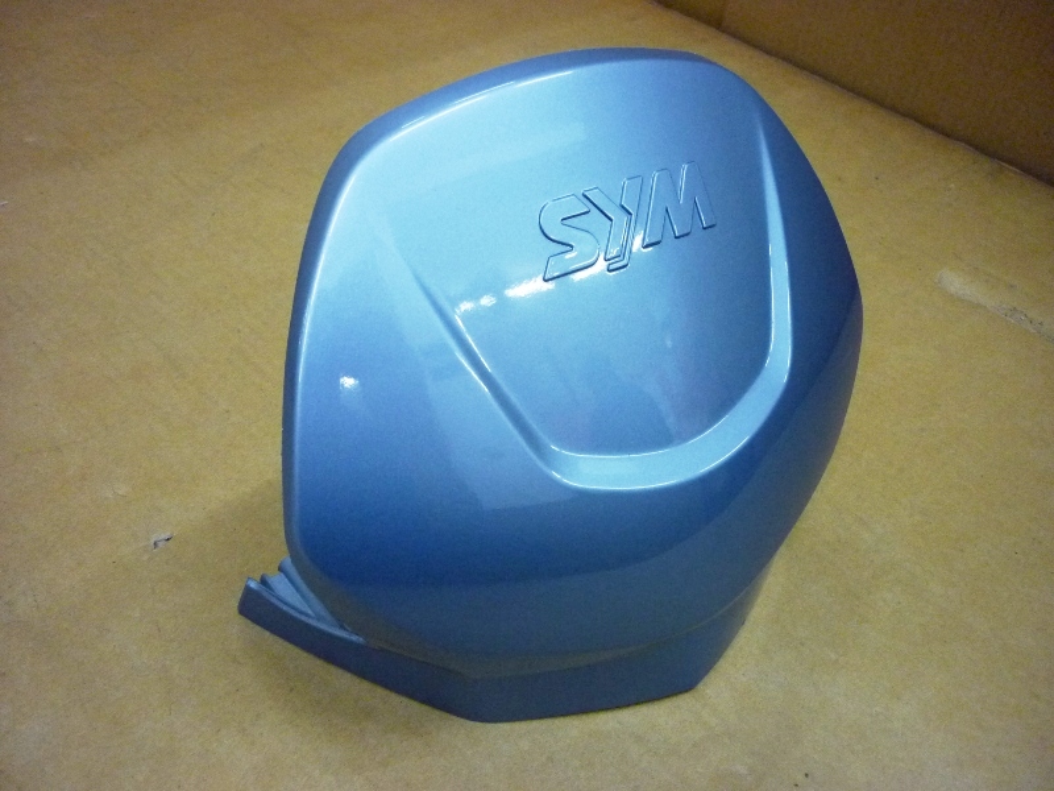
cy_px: 396
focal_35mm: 33
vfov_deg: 42.9
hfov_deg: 55.4
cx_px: 527
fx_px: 1005
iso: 400
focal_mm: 5.5
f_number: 2.8
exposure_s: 1/25
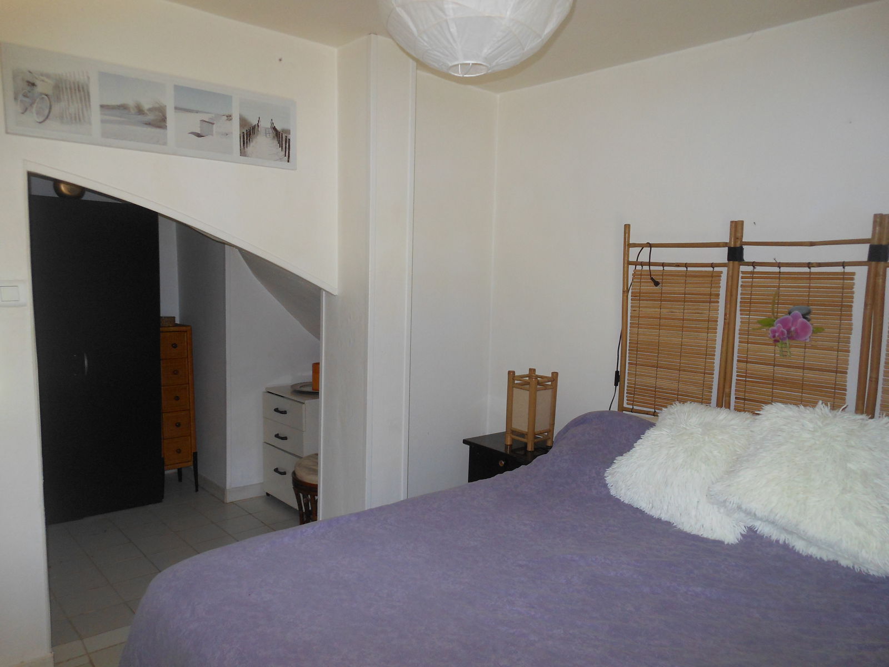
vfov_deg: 54.9
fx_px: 642
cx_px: 444
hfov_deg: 69.4
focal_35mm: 25
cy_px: 334
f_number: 3.2
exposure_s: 1/25
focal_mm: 4.5
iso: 200
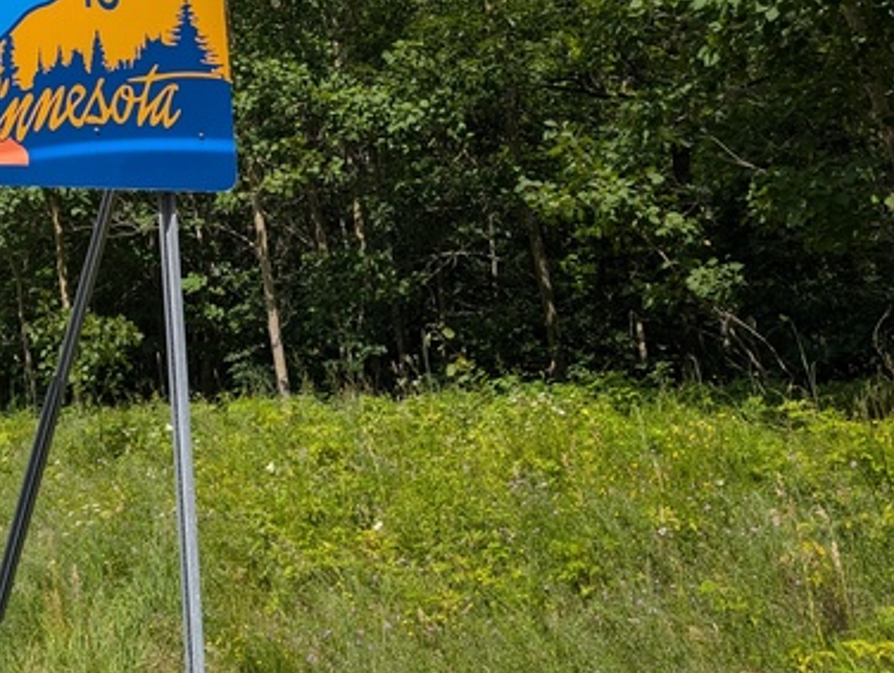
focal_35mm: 51
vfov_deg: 27.9
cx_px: 67
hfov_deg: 35.0
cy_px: 109
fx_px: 1319
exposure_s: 1/1241
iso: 21
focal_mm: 6.9
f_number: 1.68
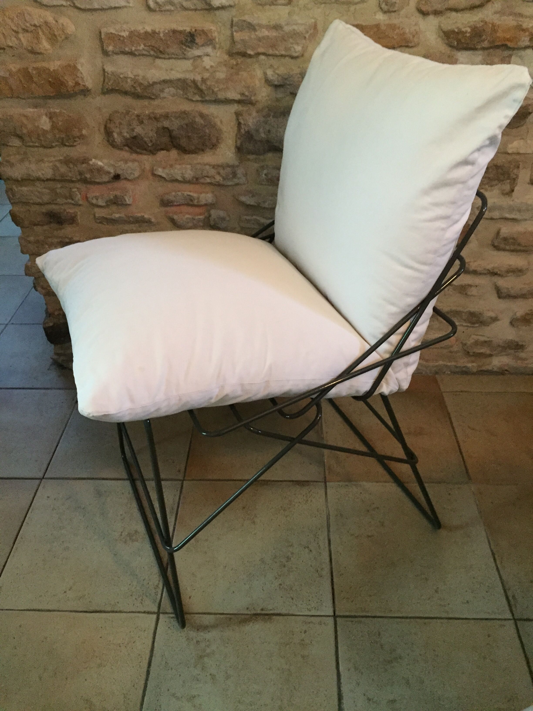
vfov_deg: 61.7
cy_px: 356
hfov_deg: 48.2
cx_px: 266
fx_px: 595
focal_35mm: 29
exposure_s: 1/17
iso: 320
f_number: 2.2
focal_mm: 4.15
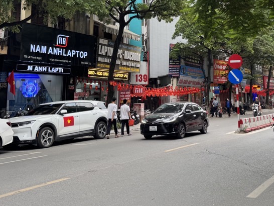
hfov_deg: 41.7
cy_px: 34
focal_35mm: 45
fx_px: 356
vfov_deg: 31.2
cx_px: 173
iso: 64
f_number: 1.78
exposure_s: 1/146
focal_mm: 6.76
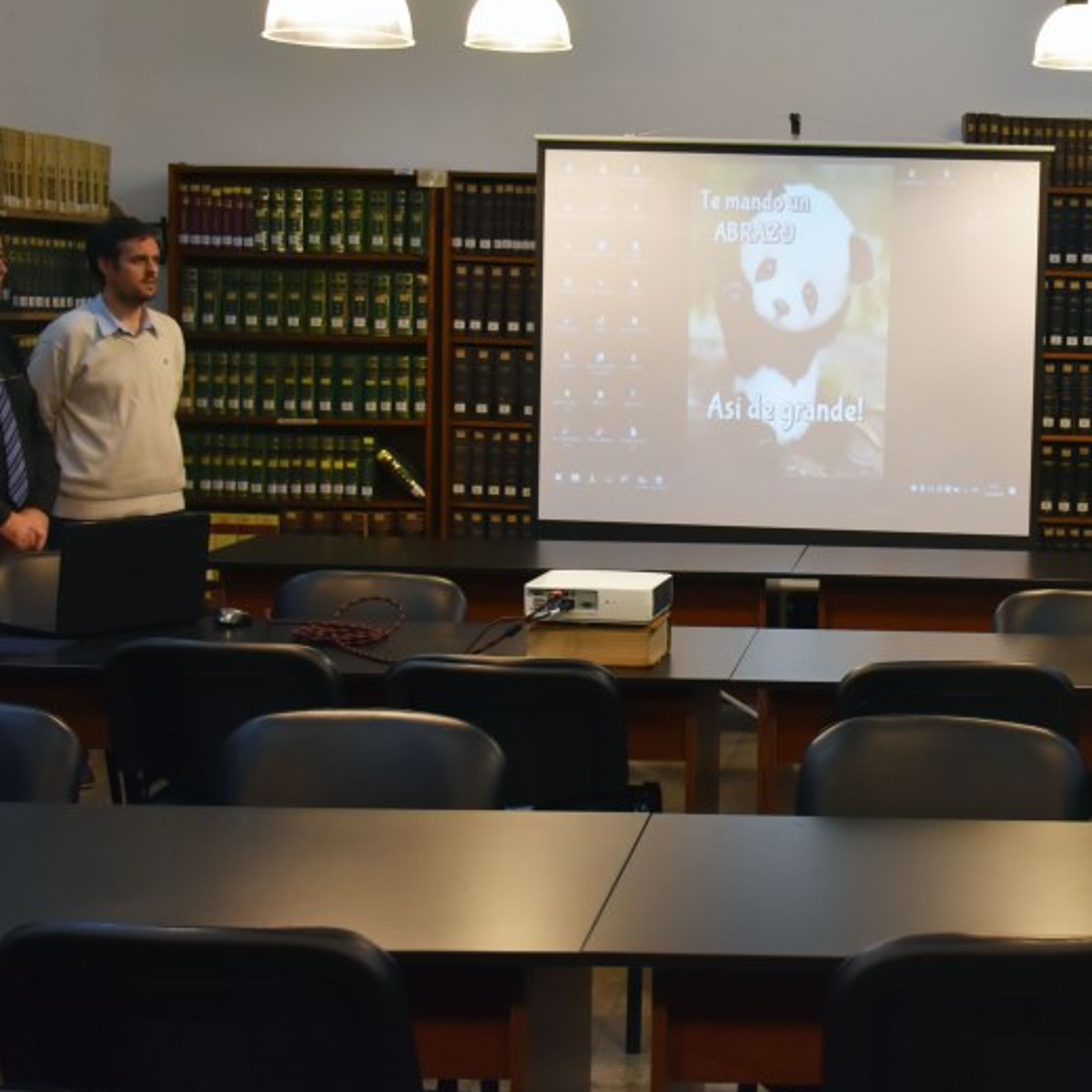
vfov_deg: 29.5
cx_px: 974
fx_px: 2064
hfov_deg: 28.5
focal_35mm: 58
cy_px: 407
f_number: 5
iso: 800
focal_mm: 23
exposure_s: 1/100
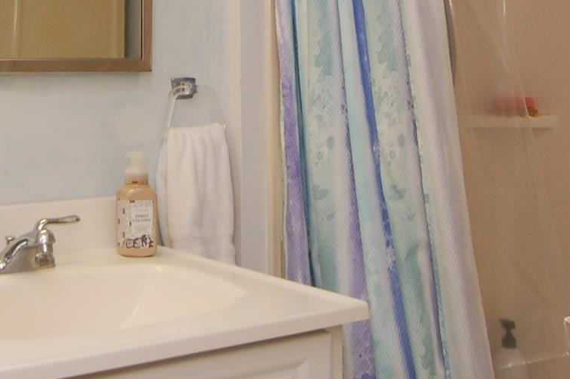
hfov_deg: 33.1
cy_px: 12
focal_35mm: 60
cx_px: 180
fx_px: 949
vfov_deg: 21.9
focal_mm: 10
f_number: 4
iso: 400
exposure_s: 1/60
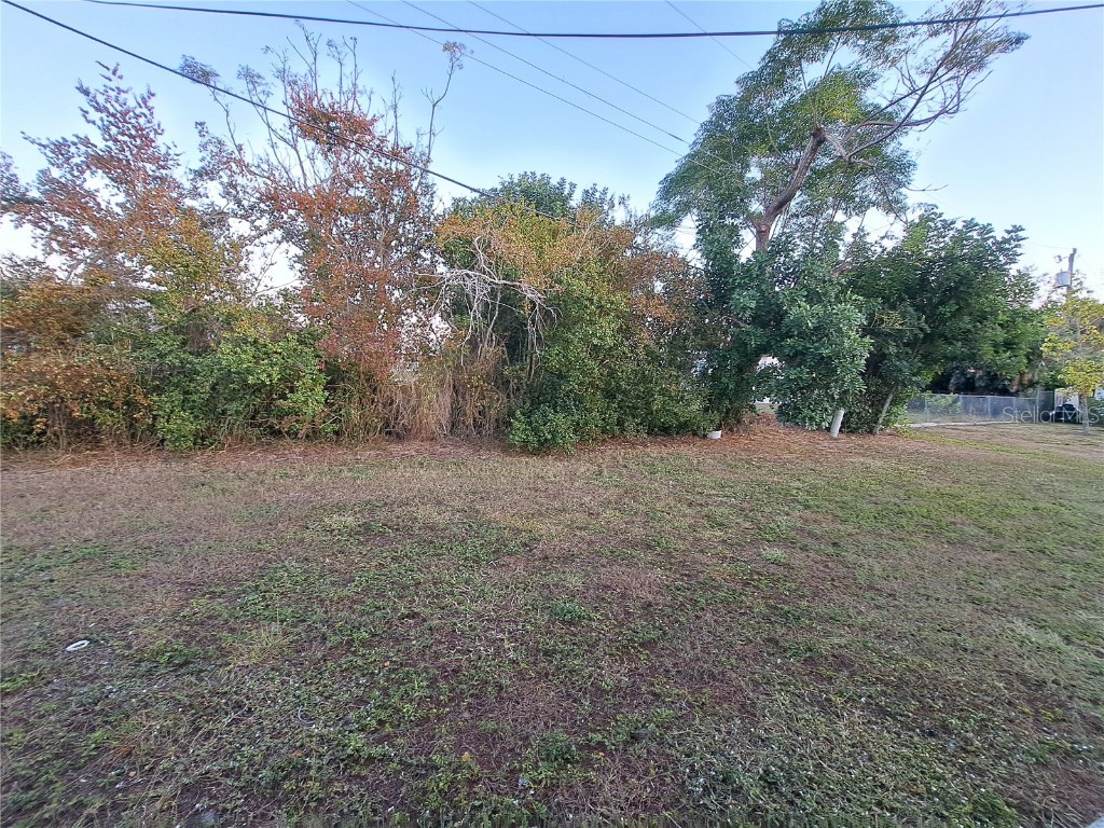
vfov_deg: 89.9
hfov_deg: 106.2
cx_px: 552
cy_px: 414
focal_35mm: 13
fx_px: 415
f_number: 2.2
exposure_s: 1/40
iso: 50
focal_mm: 1.74
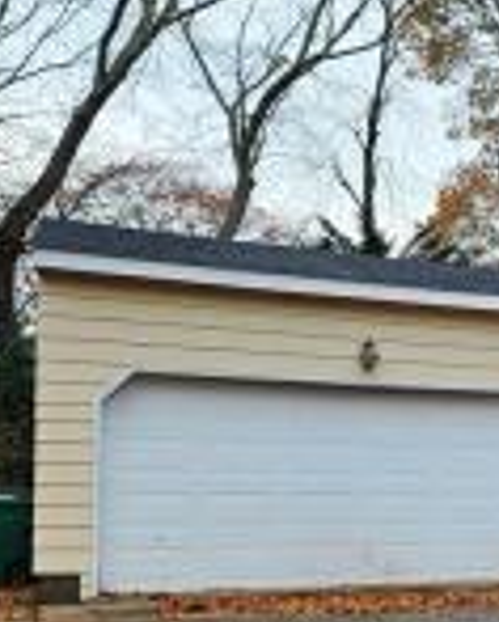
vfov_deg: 30.3
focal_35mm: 61
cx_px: 655
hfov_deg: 22.3
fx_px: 1124
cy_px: 487
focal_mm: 5.4
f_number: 1.8
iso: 25
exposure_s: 1/722
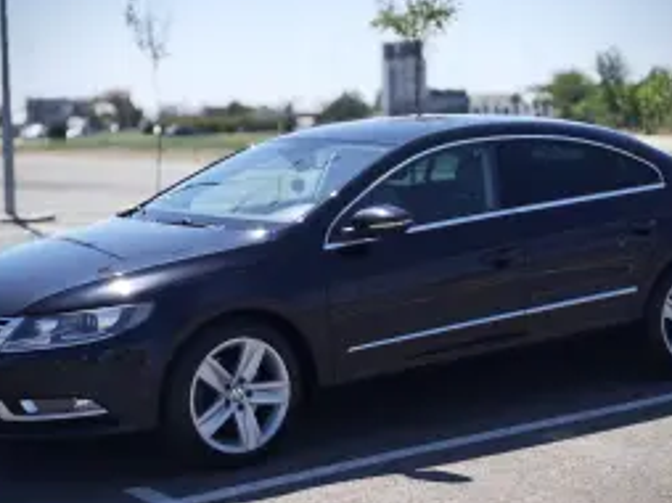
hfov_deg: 27.4
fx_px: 1377
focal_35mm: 71
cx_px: 352
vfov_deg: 20.7
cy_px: 262
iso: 50
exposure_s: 1/2349
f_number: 0.95
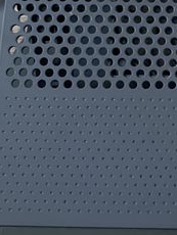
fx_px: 769
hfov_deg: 12.5
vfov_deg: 17.1
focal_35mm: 113
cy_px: 13
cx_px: 268
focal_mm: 4.25
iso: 400
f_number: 1.8
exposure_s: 1/40
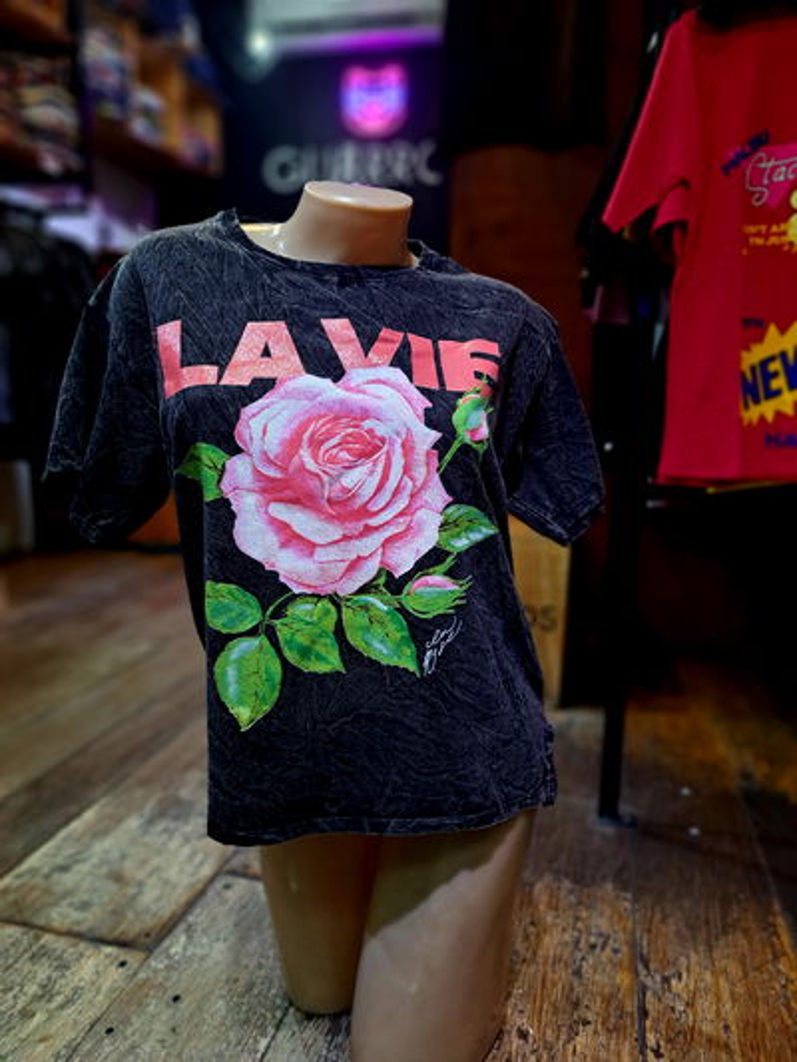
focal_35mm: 24
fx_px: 736
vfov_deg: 71.6
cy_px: 531
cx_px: 398
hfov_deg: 56.8
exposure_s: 1/50
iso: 100
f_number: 1.8
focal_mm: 5.23
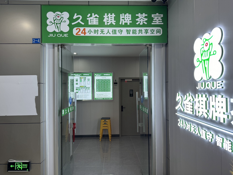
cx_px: 116
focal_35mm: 24
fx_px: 162
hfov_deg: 71.6
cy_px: 88
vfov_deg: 56.9
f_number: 1.78
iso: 125
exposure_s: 1/121
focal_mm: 6.86
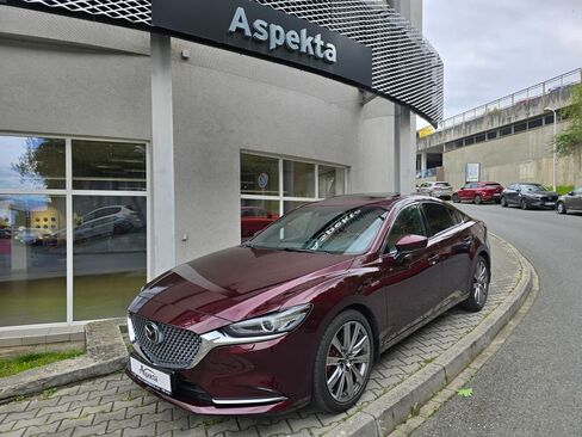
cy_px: 218
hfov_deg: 73.9
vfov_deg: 58.9
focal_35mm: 23
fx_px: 387
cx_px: 291
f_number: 1.7
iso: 12
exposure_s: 1/235
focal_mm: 6.3
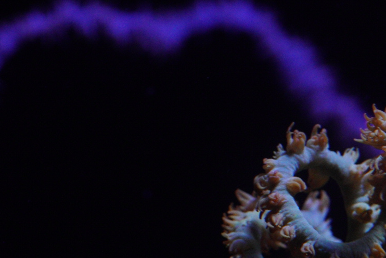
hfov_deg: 7.0
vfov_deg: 4.7
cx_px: 365
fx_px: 3155
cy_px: 191
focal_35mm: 294
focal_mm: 90
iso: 3200
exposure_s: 1/80
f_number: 6.3
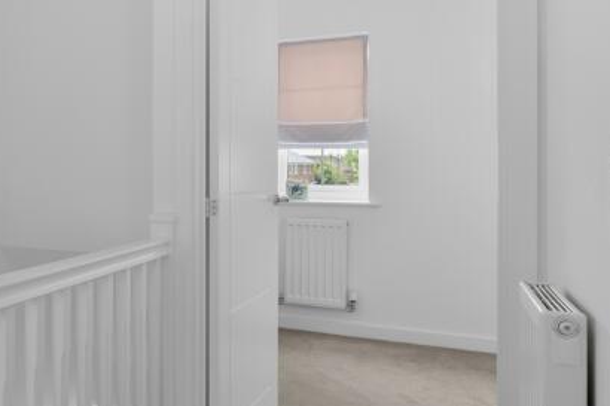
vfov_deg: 33.3
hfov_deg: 42.5
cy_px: 175
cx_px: 13
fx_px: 677
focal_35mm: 40
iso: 400
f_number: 8
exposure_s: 1/13
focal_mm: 15
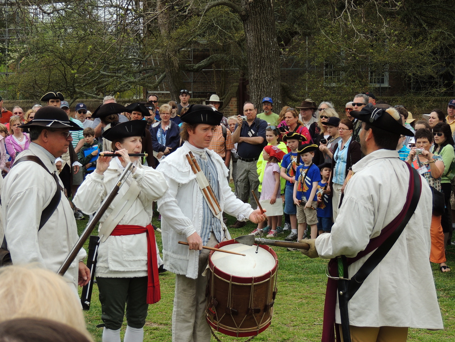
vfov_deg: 16.4
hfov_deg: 21.8
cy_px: 171
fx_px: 1183
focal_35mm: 90
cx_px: 228
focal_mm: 16
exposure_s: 1/320
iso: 100
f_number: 4.1
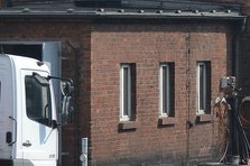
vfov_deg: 3.1
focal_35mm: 445
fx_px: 3084
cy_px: 7
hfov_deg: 4.5
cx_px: 600
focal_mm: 55
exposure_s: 1/640
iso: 250
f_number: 7.1
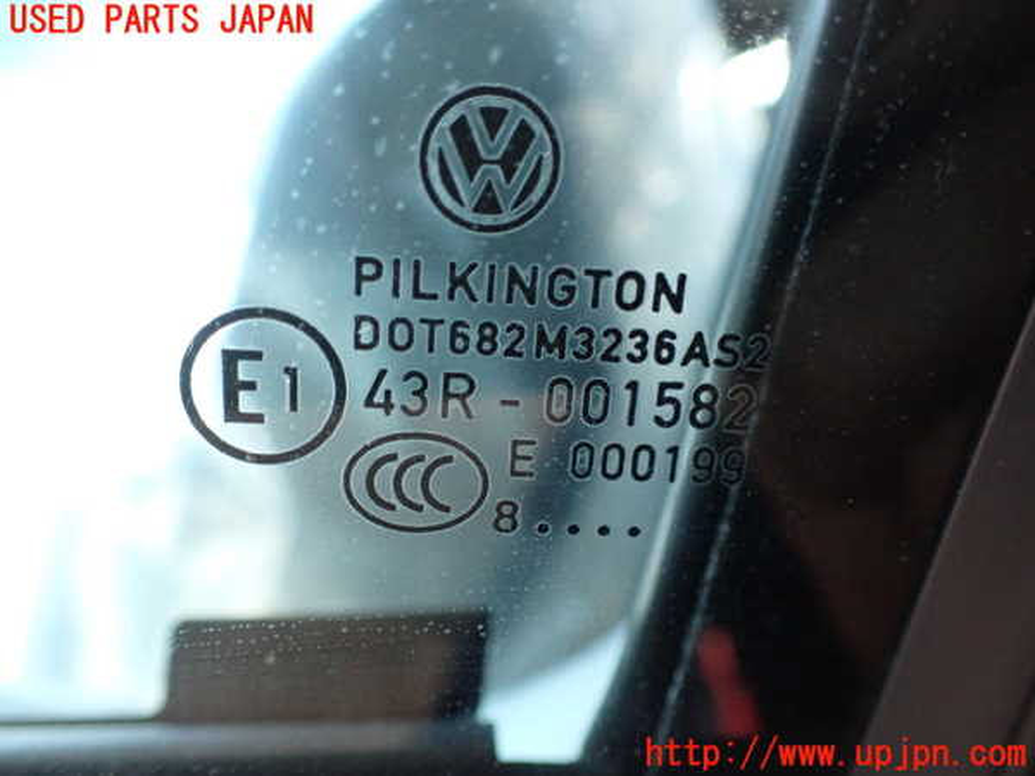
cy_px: 388
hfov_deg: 60.0
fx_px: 897
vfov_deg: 46.8
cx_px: 518
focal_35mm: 30
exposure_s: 1/80
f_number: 2.3
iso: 800
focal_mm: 5.4
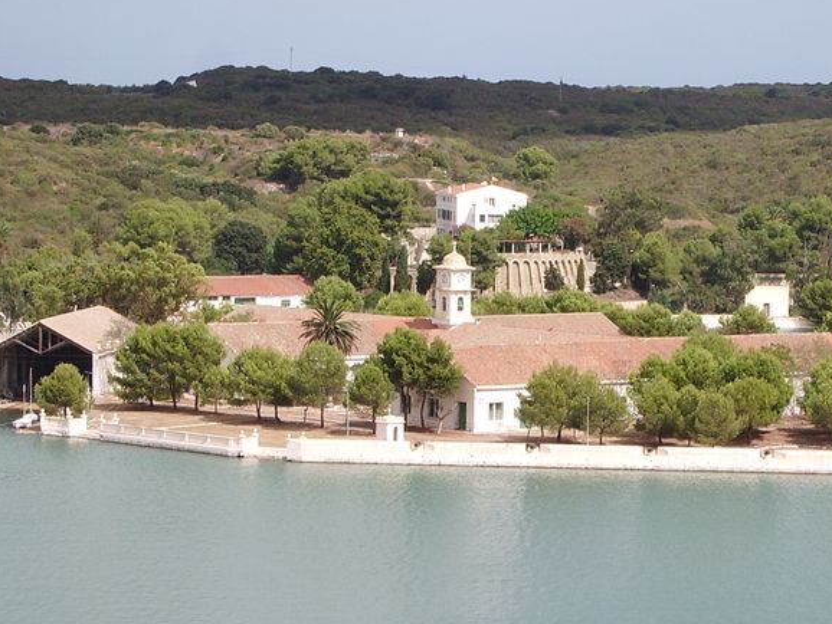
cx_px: 571
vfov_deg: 11.3
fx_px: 3150
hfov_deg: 15.0
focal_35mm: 131
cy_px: 359
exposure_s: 1/250
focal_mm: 12.2
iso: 50
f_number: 6.2
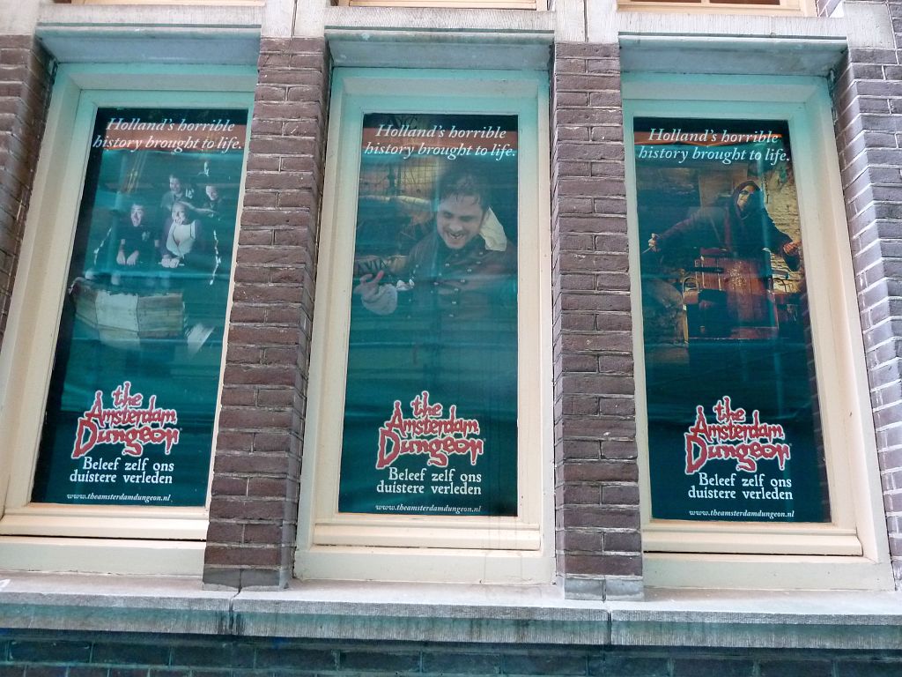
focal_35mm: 29
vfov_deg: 48.2
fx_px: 756
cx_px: 451
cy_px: 338
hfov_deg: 61.7
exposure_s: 1/13
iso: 400
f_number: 3.4
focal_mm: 4.7
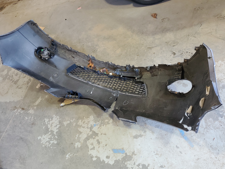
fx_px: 189
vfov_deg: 48.2
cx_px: 110
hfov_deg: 61.6
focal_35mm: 29
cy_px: 80
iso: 79
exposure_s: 1/60.2
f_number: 1.5
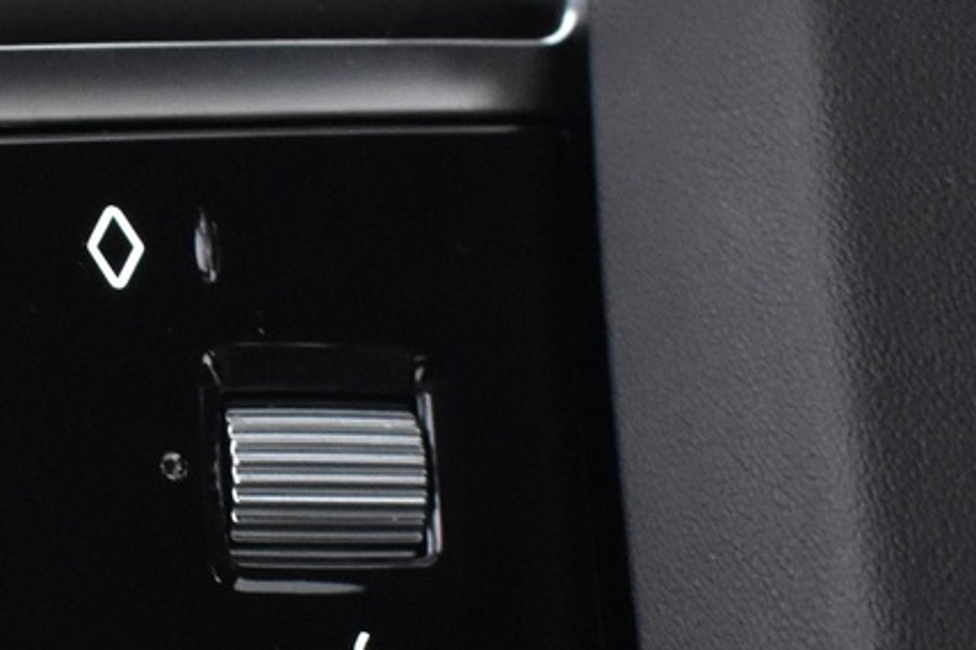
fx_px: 3387
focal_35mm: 125
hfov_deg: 16.1
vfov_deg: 10.9
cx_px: 43
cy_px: 445
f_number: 3.8
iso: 3200
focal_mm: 22
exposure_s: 1/40
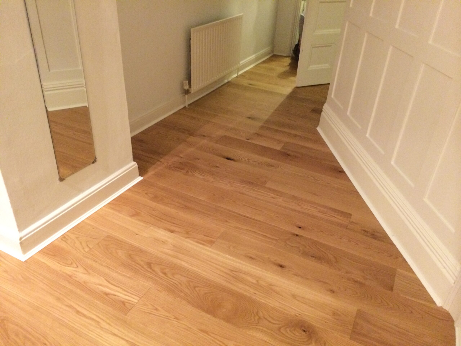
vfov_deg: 46.8
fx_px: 400
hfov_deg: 60.0
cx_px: 230
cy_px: 173
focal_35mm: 30
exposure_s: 1/17
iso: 400
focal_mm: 4.12
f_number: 2.2
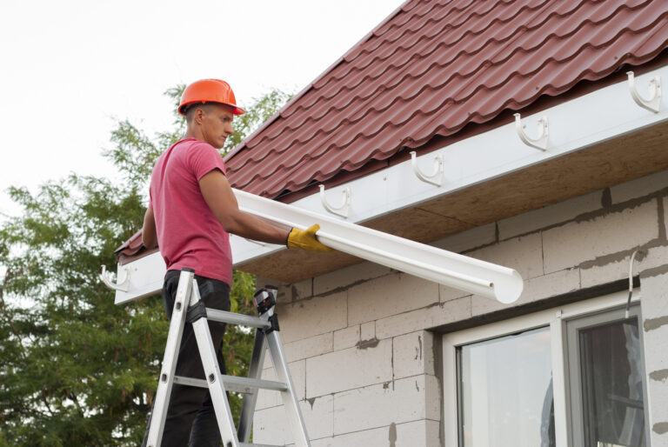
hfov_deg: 27.0
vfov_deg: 18.2
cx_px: 334
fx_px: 1393
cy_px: 224
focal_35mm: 75
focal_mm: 50
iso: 100
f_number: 5.6
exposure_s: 1/25
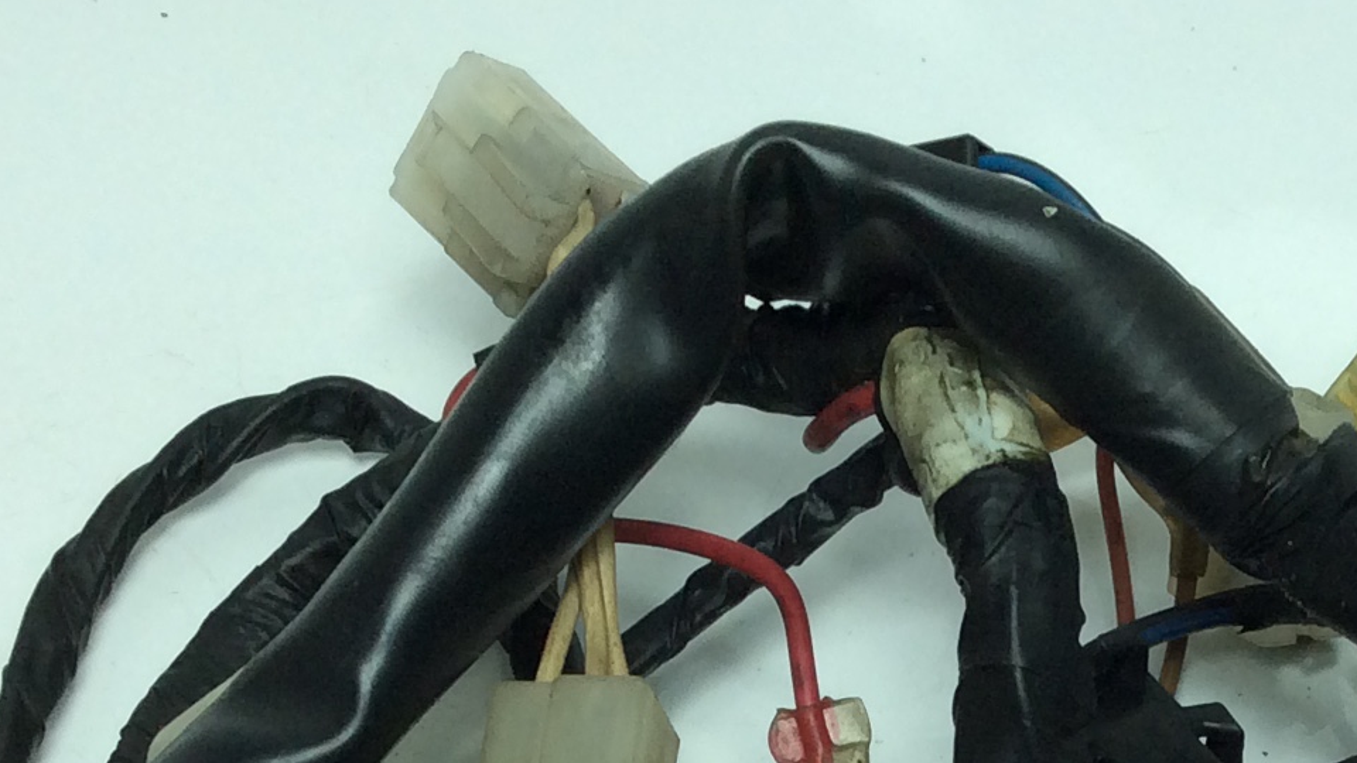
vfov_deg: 12.1
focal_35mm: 94
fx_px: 3382
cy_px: 1273
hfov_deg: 22.5
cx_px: 1001
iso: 32
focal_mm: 3.3
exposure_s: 1/349
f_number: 2.4
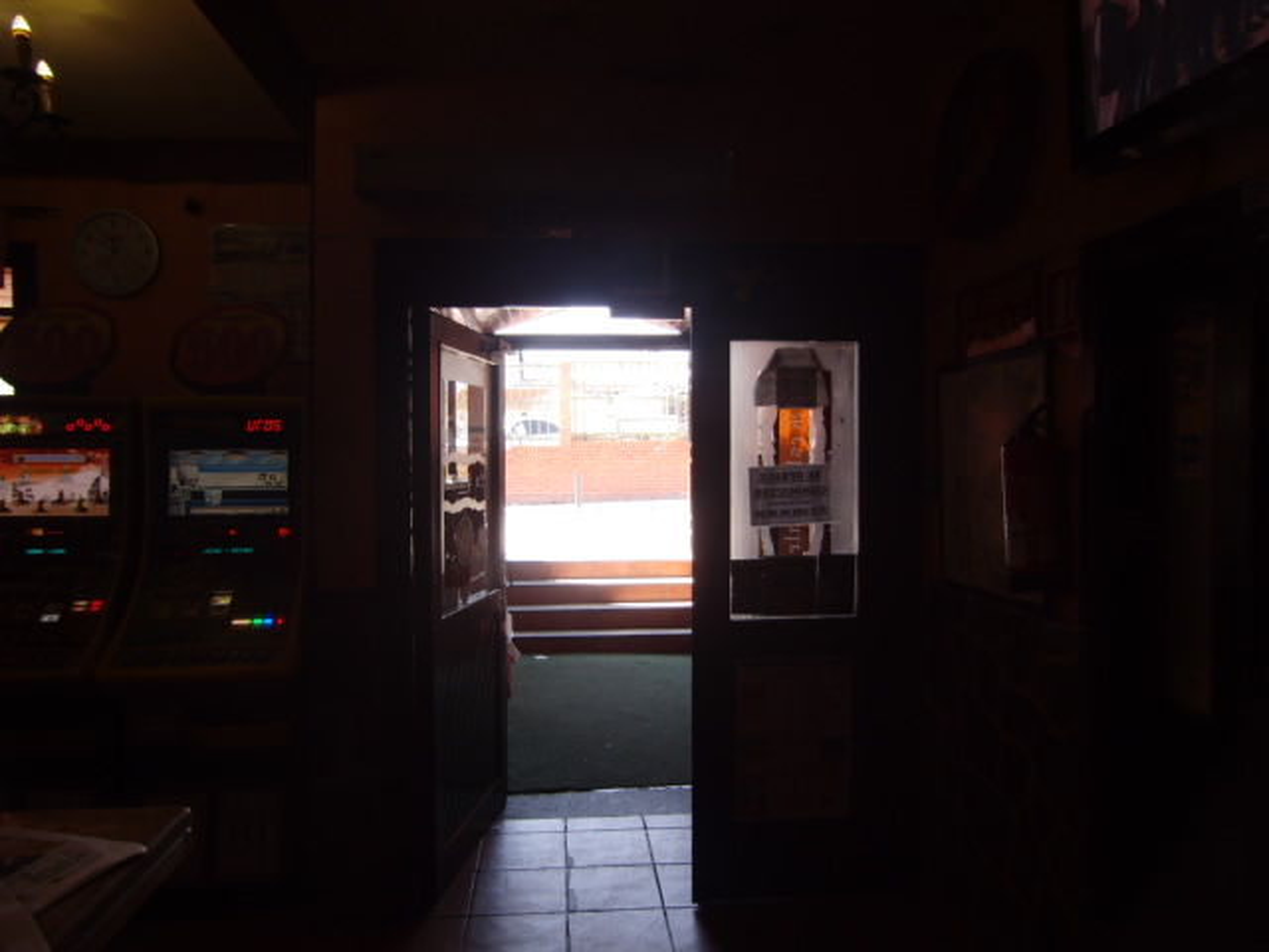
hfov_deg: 71.6
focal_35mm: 24
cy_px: 476
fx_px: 880
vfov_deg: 56.8
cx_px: 634
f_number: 3.2
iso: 100
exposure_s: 1/60
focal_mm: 4.3
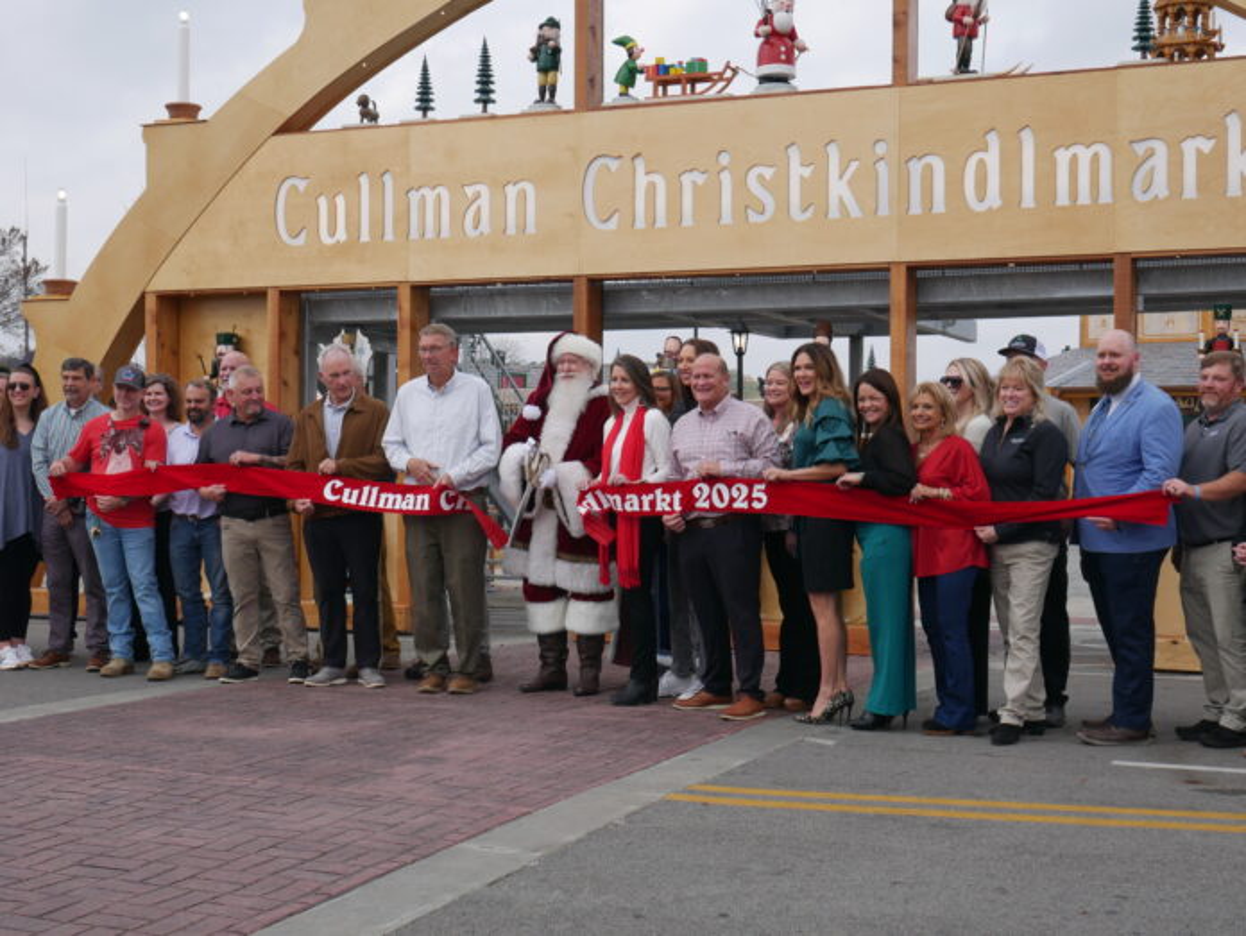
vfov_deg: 29.1
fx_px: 1801
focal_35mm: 50
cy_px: 468
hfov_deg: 38.2
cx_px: 623
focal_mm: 25
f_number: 9
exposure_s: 1/250
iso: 200
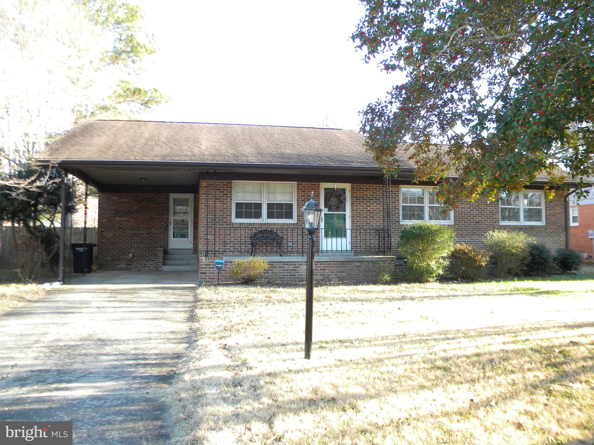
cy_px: 222
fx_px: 480
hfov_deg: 63.4
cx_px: 297
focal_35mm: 28
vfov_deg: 49.7
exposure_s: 1/80.7
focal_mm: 5
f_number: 3.5
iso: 110
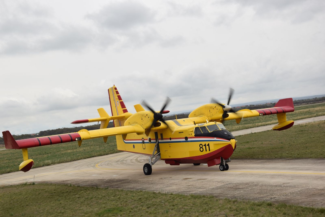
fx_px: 474
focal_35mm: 52
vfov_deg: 25.8
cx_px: 162
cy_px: 108
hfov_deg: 37.8
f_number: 8
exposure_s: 1/250
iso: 100
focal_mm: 35
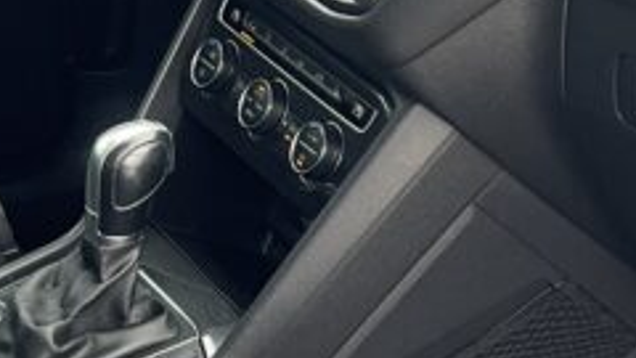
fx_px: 2041
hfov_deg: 17.7
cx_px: 297
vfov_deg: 9.9
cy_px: 366
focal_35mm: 121
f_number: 1.5
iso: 125
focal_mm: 5.7
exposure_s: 1/113
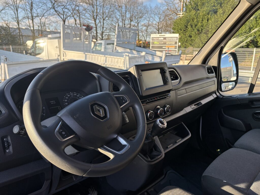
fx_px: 195
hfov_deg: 67.3
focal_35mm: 26
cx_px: 130
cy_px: 98
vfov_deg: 53.1
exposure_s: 1/348
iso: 50
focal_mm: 5.96
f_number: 1.6
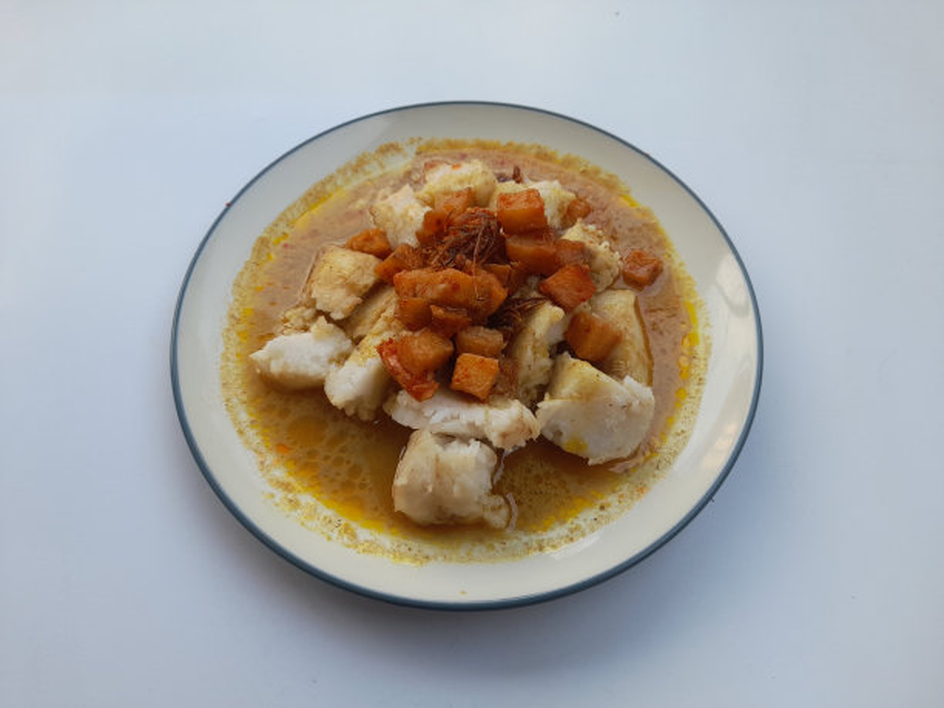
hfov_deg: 69.4
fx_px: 682
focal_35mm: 25
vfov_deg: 54.9
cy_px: 354
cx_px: 472
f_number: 2
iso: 25
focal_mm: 4.6
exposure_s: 1/100
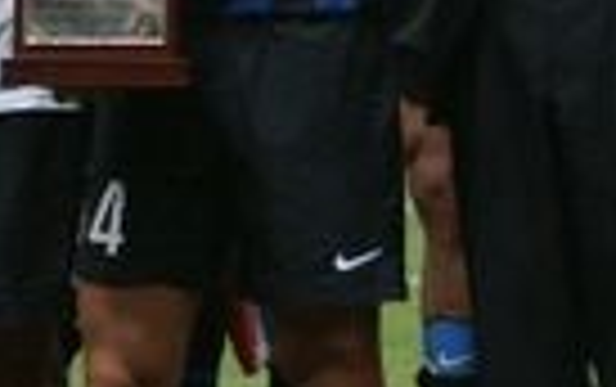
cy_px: -218
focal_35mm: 785
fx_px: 13195
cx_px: 452
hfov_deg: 2.7
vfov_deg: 1.7
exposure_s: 1/160
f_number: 4
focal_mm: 90
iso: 400
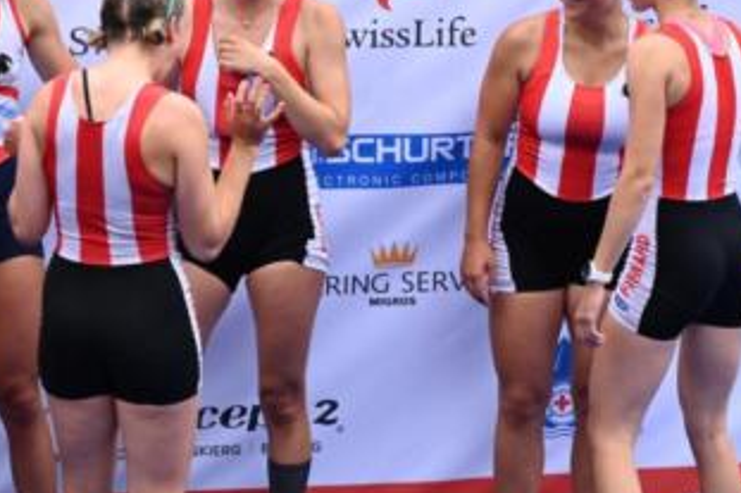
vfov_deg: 4.3
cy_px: 136
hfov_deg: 6.4
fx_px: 6624
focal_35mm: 322
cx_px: 455
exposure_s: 1/500
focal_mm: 200
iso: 400
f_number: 6.3
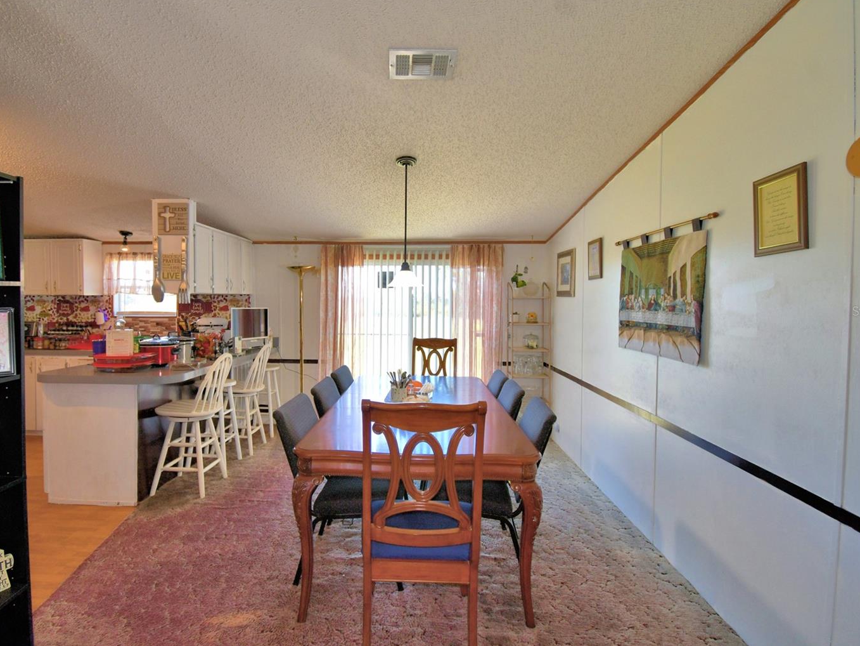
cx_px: 402
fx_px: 422
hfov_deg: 90.9
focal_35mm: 17
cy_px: 311
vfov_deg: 74.7
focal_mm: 10
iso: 200
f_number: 4.5
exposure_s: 1/50
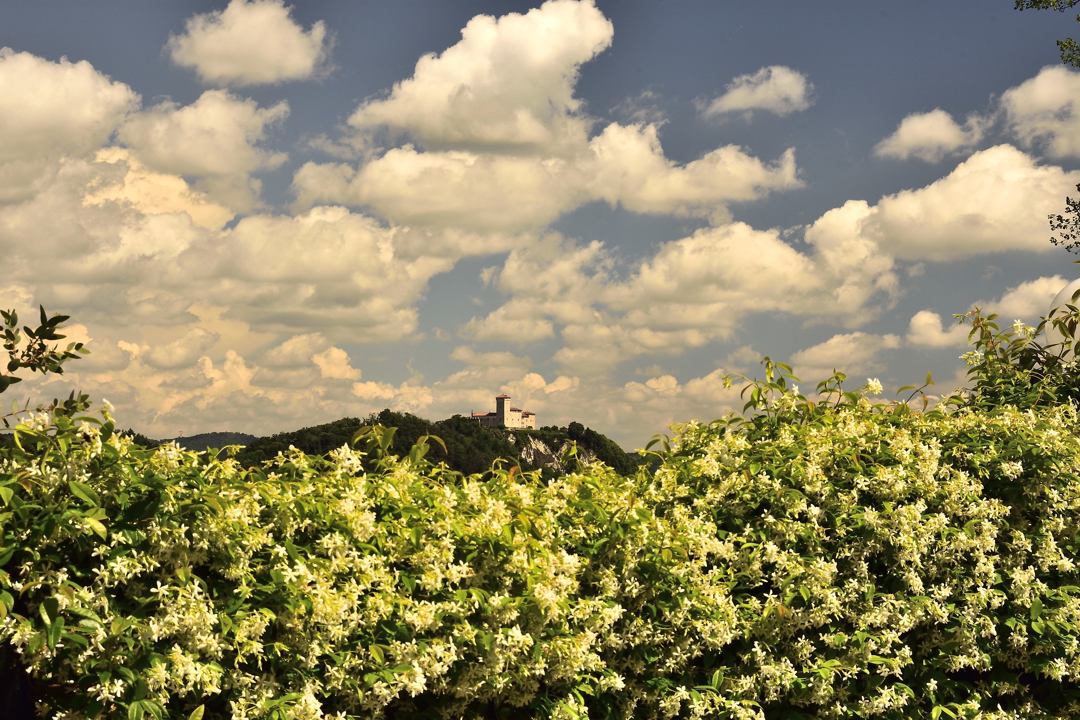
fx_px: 2475
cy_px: 360
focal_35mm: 82
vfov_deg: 16.6
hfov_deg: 24.6
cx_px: 540
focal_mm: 55
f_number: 16
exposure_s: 1/40
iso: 100
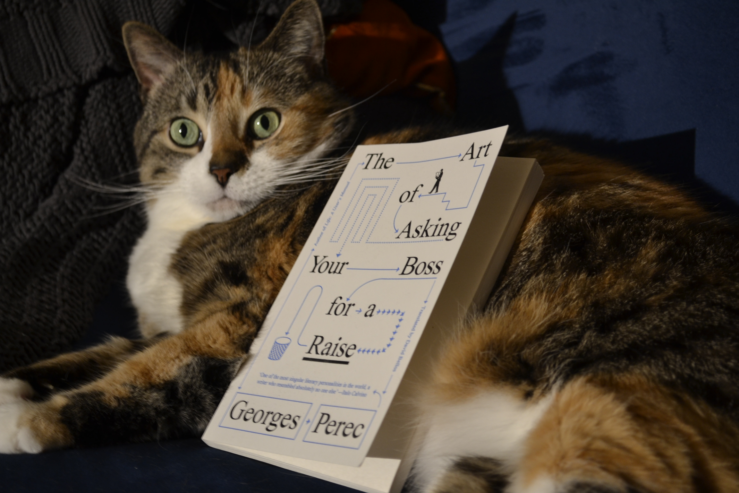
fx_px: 1355
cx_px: 370
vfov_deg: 20.6
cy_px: 246
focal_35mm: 66
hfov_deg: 30.5
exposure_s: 1/3
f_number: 5.3
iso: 400
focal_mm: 44
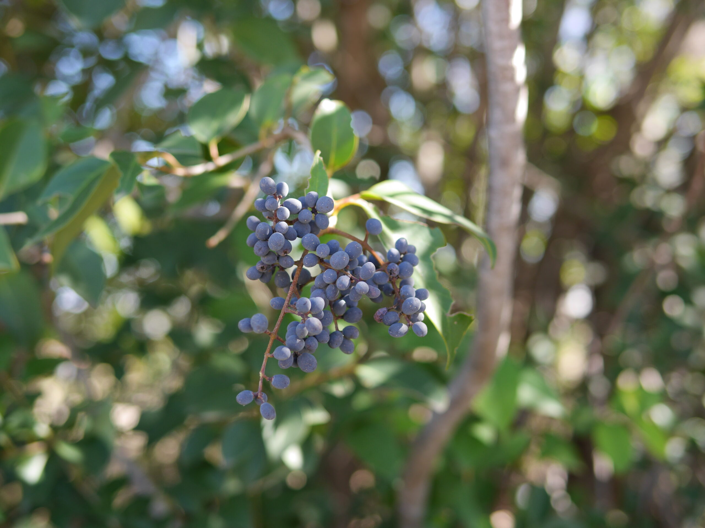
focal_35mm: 50
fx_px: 1018
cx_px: 352
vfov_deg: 29.1
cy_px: 264
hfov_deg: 38.2
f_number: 2.2
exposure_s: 1/320
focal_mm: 25
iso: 200
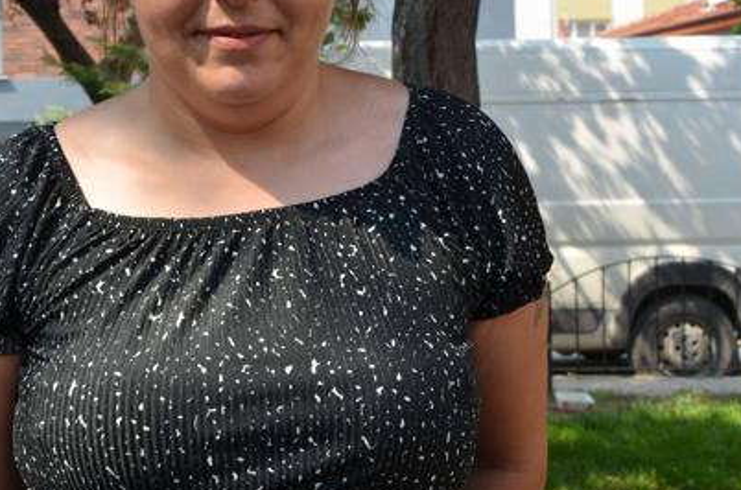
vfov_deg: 19.2
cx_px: 182
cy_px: 103
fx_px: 1436
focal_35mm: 70
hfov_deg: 28.5
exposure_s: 1/250
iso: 200
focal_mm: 25
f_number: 8
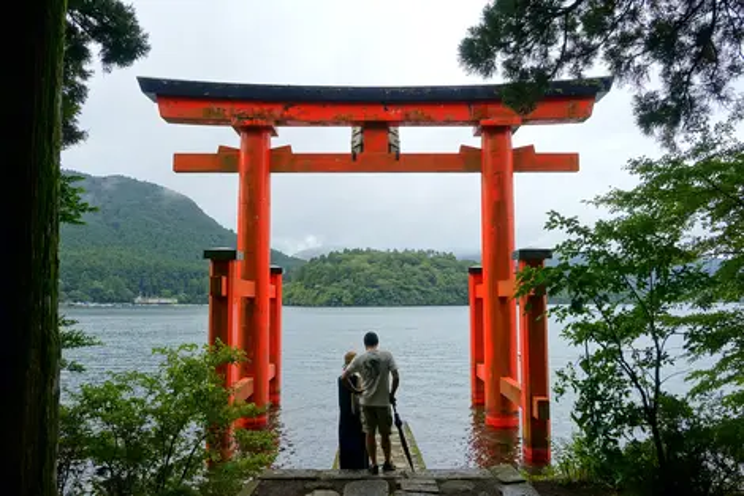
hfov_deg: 65.5
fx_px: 578
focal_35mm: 28
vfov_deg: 46.4
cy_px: 248
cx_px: 372
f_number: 4
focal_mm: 10.15
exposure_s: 1/640
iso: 125
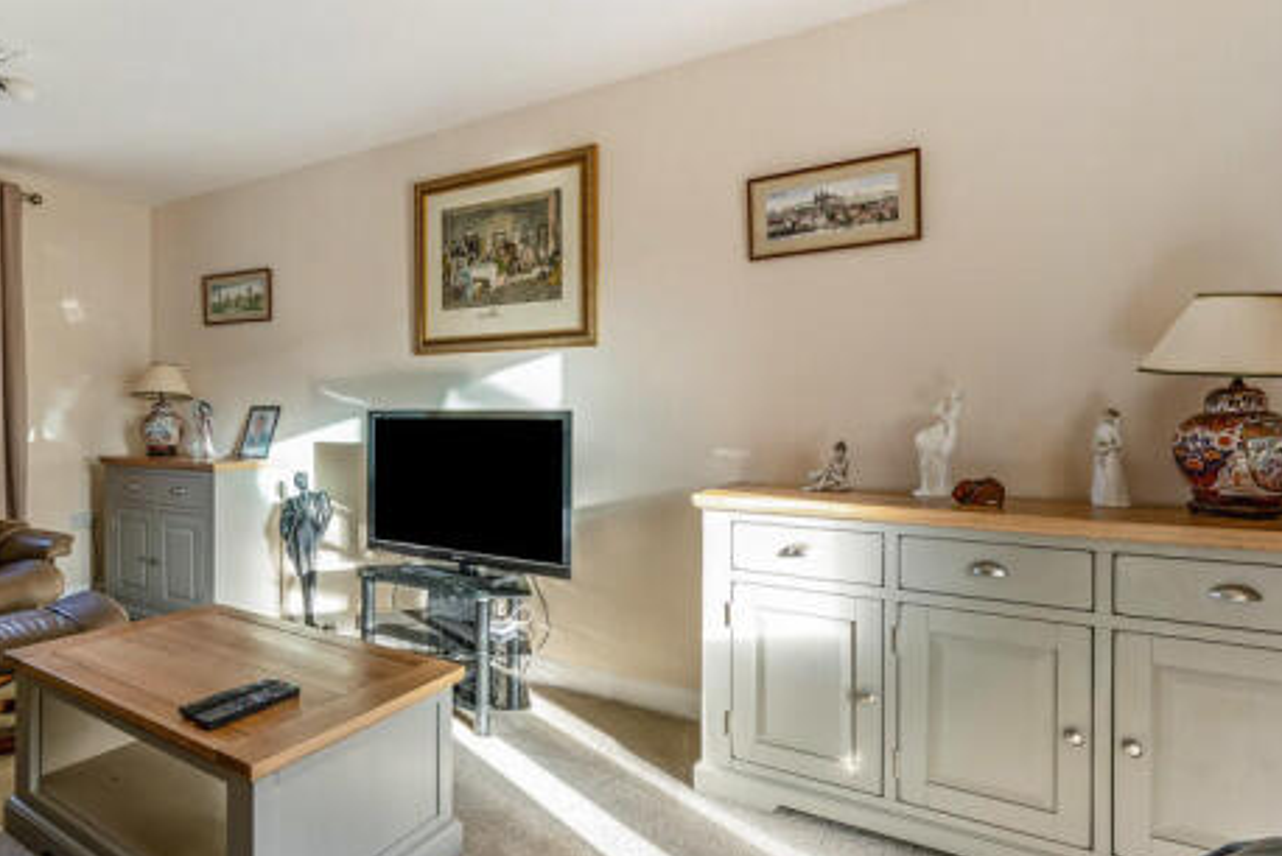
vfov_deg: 62.0
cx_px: 480
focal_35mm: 20
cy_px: 427
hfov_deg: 82.3
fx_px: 713
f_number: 8
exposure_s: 1/6
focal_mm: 14
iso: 250
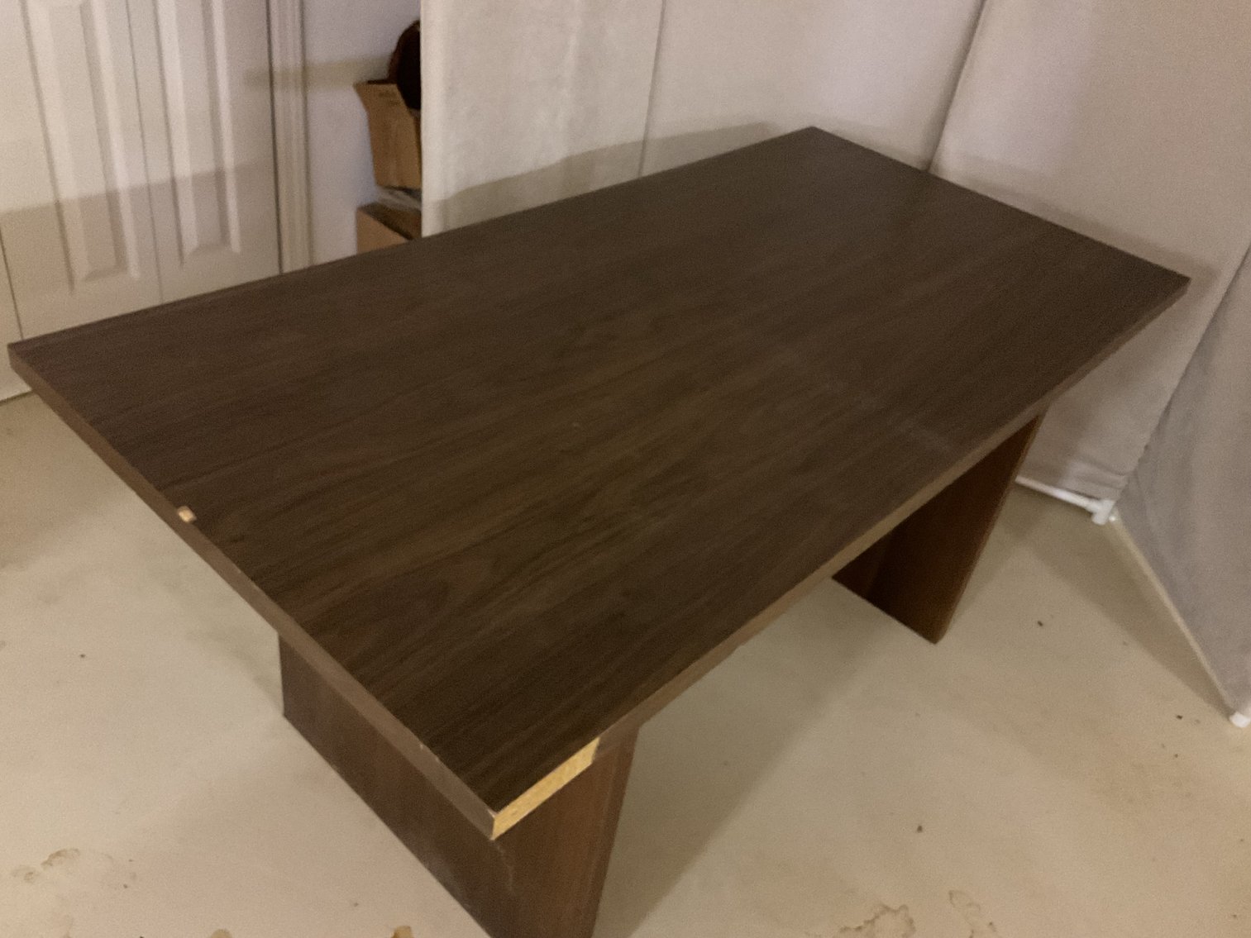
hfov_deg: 61.7
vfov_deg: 48.2
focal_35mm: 29
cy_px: 469
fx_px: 1048
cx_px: 626
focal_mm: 3
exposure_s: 1/20
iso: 640
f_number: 1.8
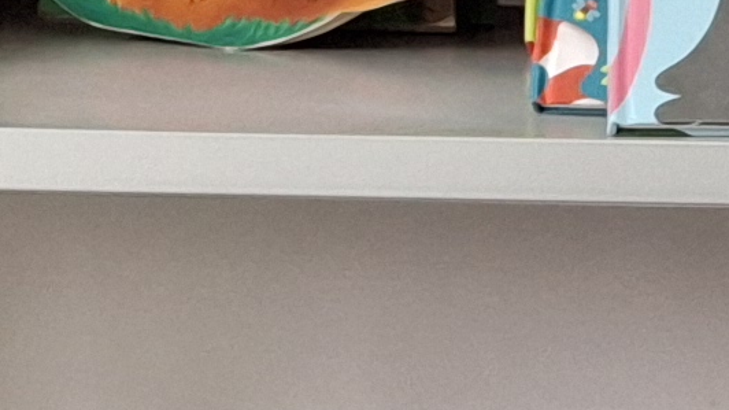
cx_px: 922
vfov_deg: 5.8
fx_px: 4039
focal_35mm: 209
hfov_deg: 10.1
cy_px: 592
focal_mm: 4.69
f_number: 1.8
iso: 200
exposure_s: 1/120
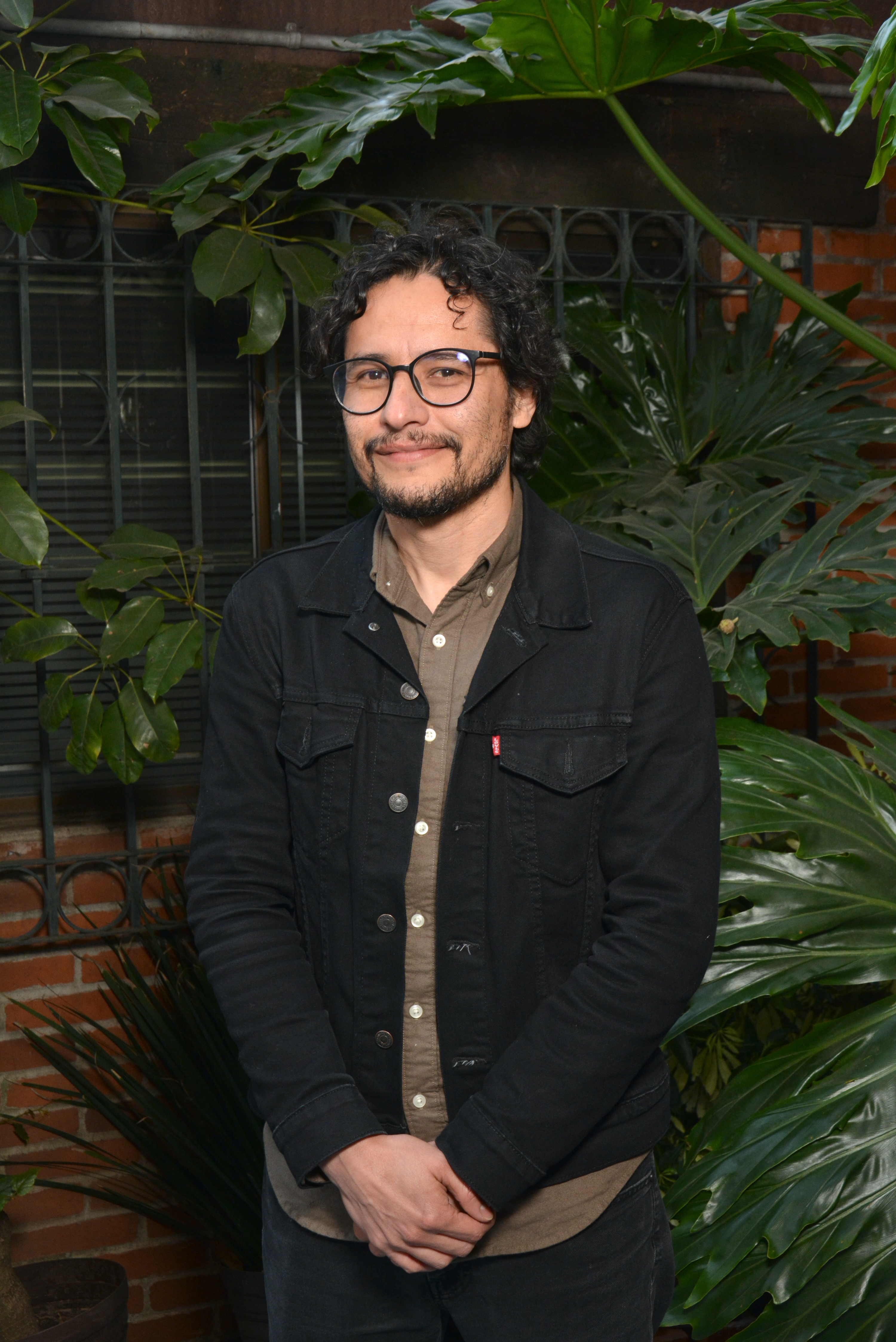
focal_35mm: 52
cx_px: 448
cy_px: 671
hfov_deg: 25.8
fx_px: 1959
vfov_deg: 37.8
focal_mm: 35
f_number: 8
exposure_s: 1/100
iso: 640
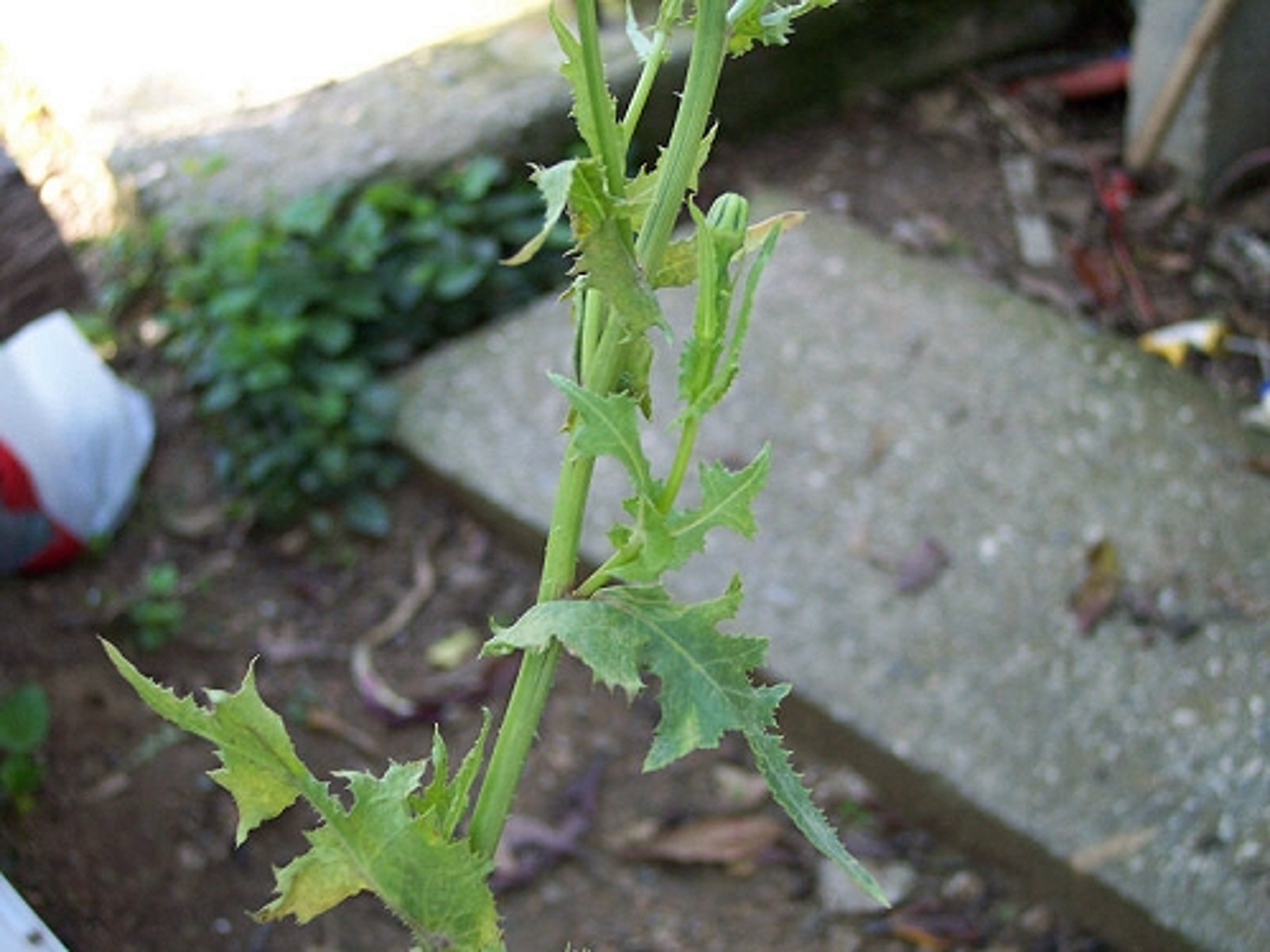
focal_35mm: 51
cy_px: 476
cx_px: 635
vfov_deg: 28.5
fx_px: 1871
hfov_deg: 37.5
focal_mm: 10.7
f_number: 3.4
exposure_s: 1/60
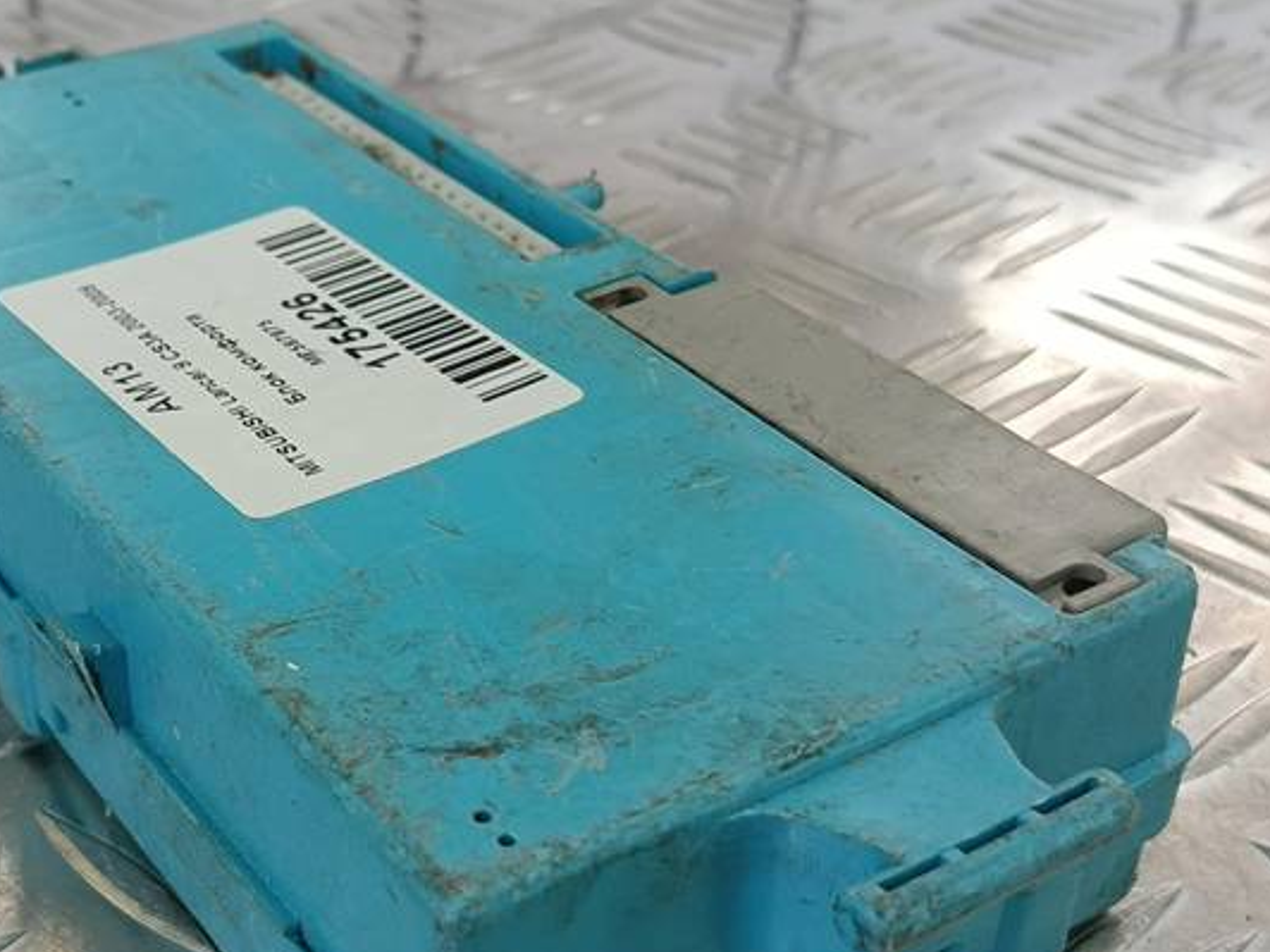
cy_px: 644
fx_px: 1908
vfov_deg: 27.8
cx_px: 444
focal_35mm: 52
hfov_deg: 36.5
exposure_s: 1/100
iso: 143
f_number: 1.6
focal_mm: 4.11
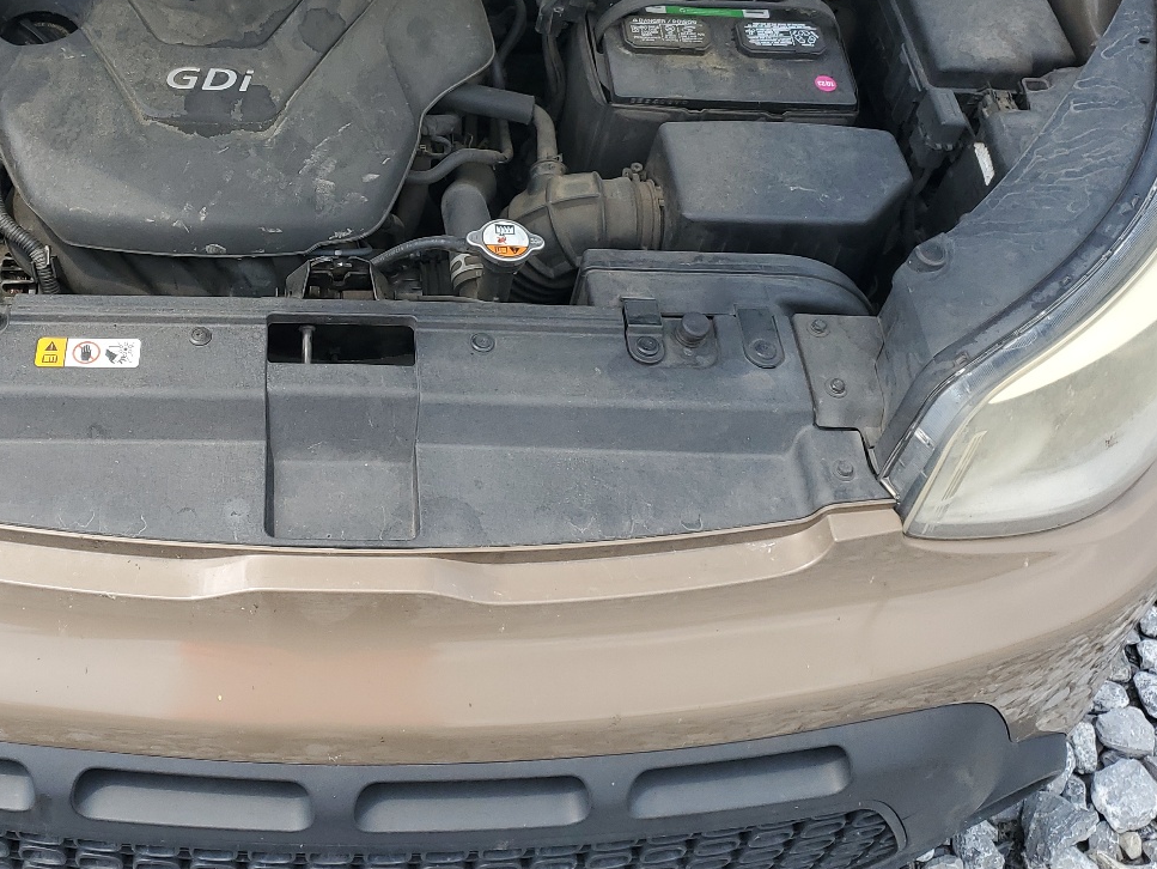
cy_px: 207
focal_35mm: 43
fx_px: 1438
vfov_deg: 32.9
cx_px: 341
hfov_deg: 42.9
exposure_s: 1/1250
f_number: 1.5
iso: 50
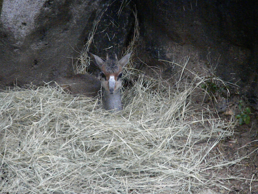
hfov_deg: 7.6
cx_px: 129
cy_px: 97
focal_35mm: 260
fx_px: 1938
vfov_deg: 5.7
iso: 1793
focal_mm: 46.2
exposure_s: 1/404
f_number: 5.3
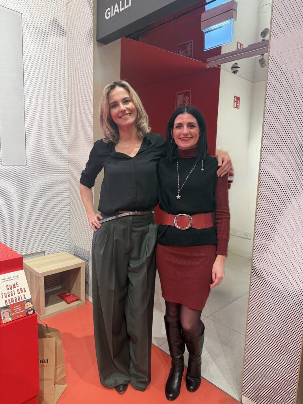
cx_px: 152
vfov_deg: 71.6
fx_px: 280
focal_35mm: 24
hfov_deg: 56.8
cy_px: 202
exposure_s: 1/115
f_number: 1.78
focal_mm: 6.76
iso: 200
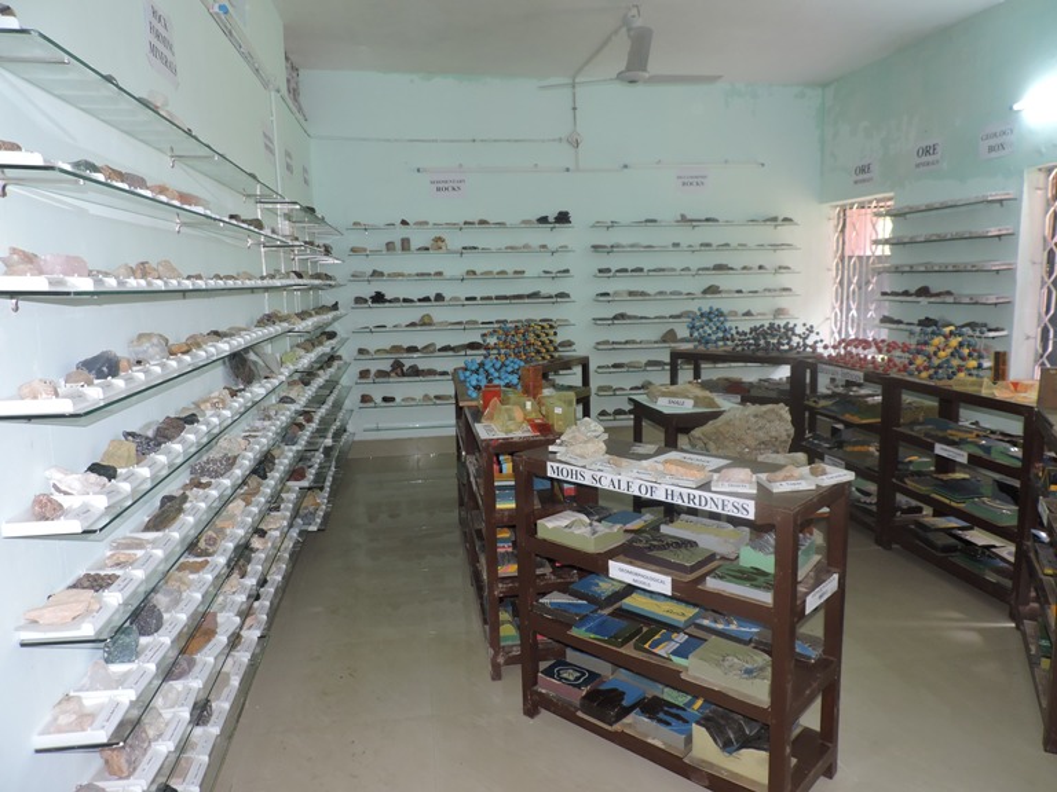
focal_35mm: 24
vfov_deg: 56.8
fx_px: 733
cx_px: 528
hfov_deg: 71.6
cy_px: 396
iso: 200
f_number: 3
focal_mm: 4.3
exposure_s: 1/30
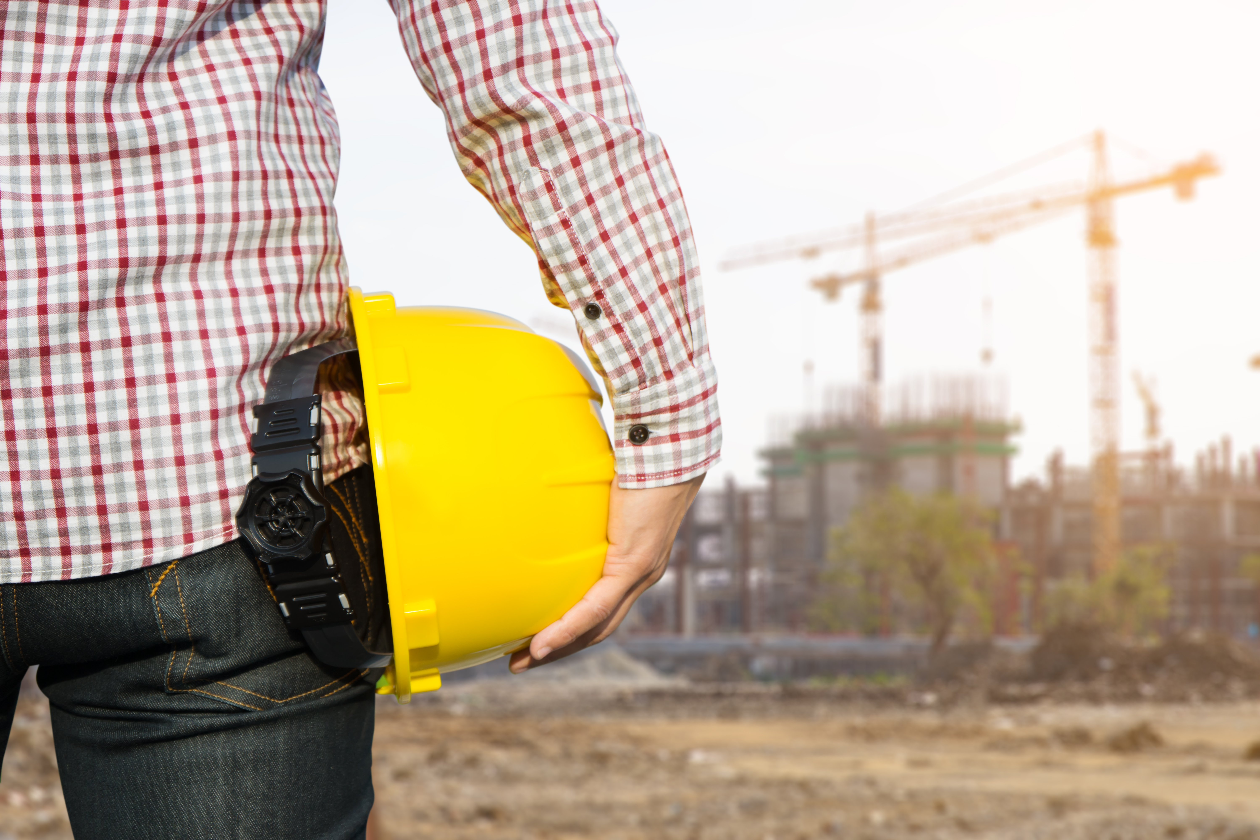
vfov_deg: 19.5
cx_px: 630
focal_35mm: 70
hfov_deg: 28.8
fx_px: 2450
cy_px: 420
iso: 100
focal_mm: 70
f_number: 5.6
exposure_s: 1/500
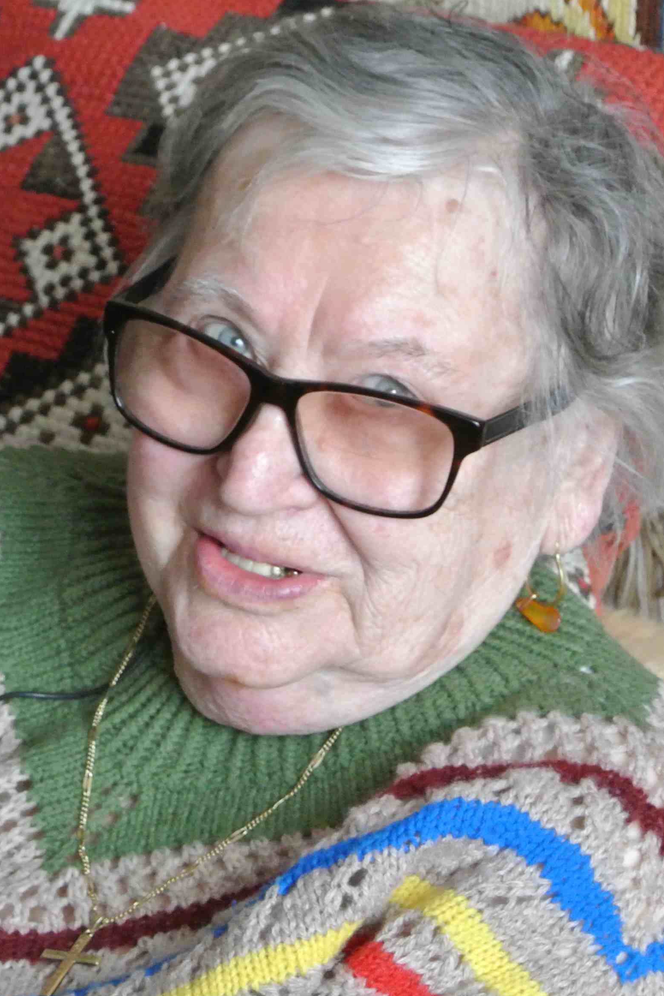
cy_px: 513
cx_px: 115
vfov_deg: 15.2
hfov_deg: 10.1
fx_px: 3734
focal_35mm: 135
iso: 1250
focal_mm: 30
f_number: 5.6
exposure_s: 1/30
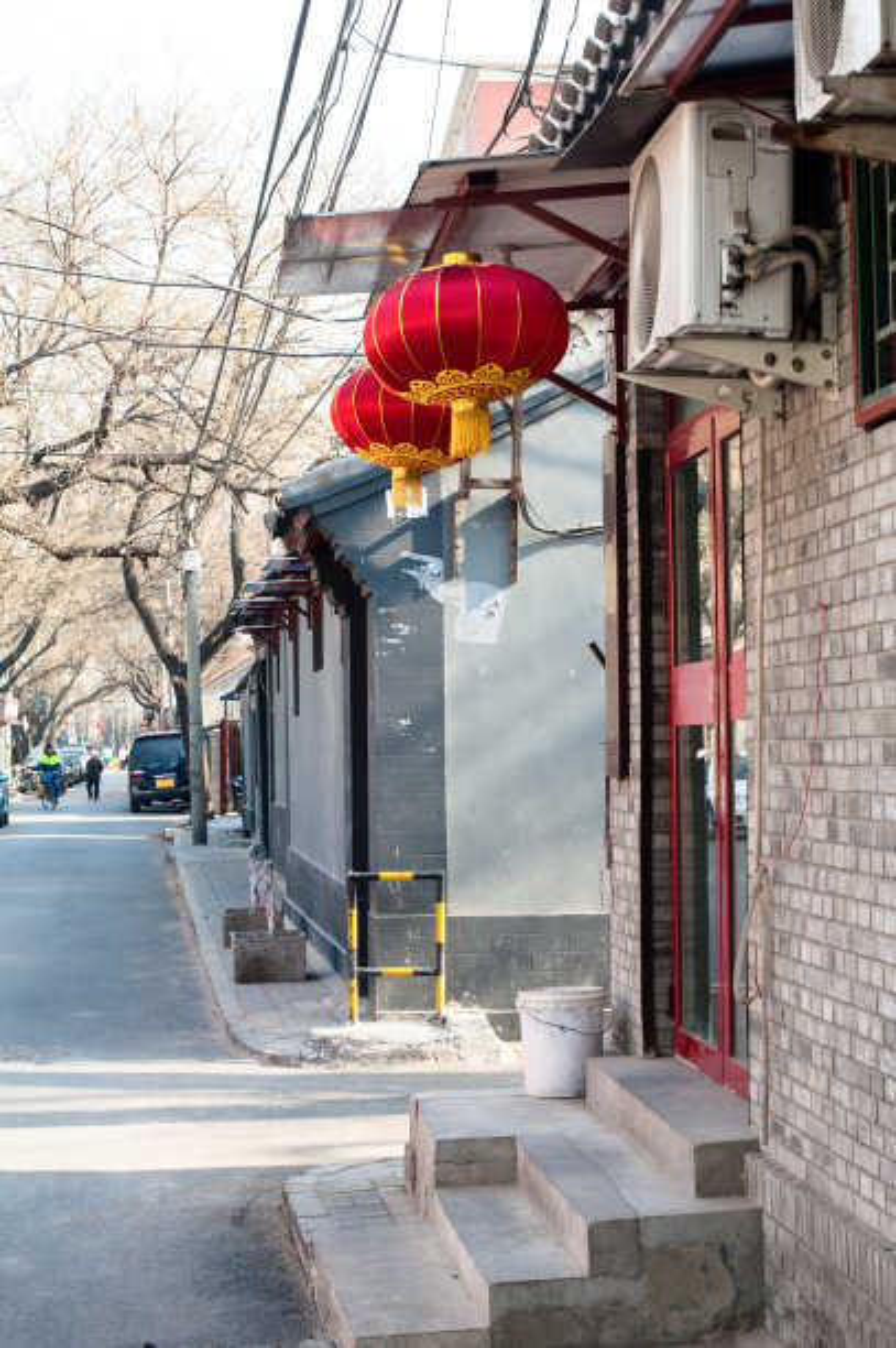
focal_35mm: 70
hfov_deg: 19.4
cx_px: 448
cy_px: 674
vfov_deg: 28.9
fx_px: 2618
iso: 200
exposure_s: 1/50
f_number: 11
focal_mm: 70
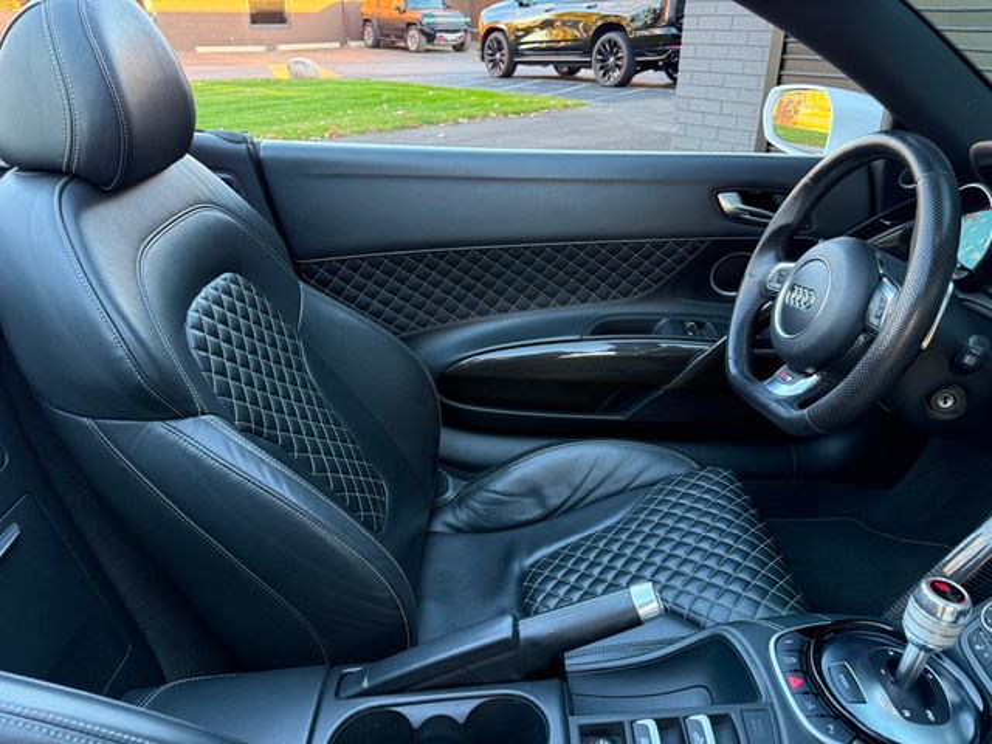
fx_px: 688
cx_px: 496
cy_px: 372
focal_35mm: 24
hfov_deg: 71.6
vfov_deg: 56.8
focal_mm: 6.76
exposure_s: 1/97
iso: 200
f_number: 1.78
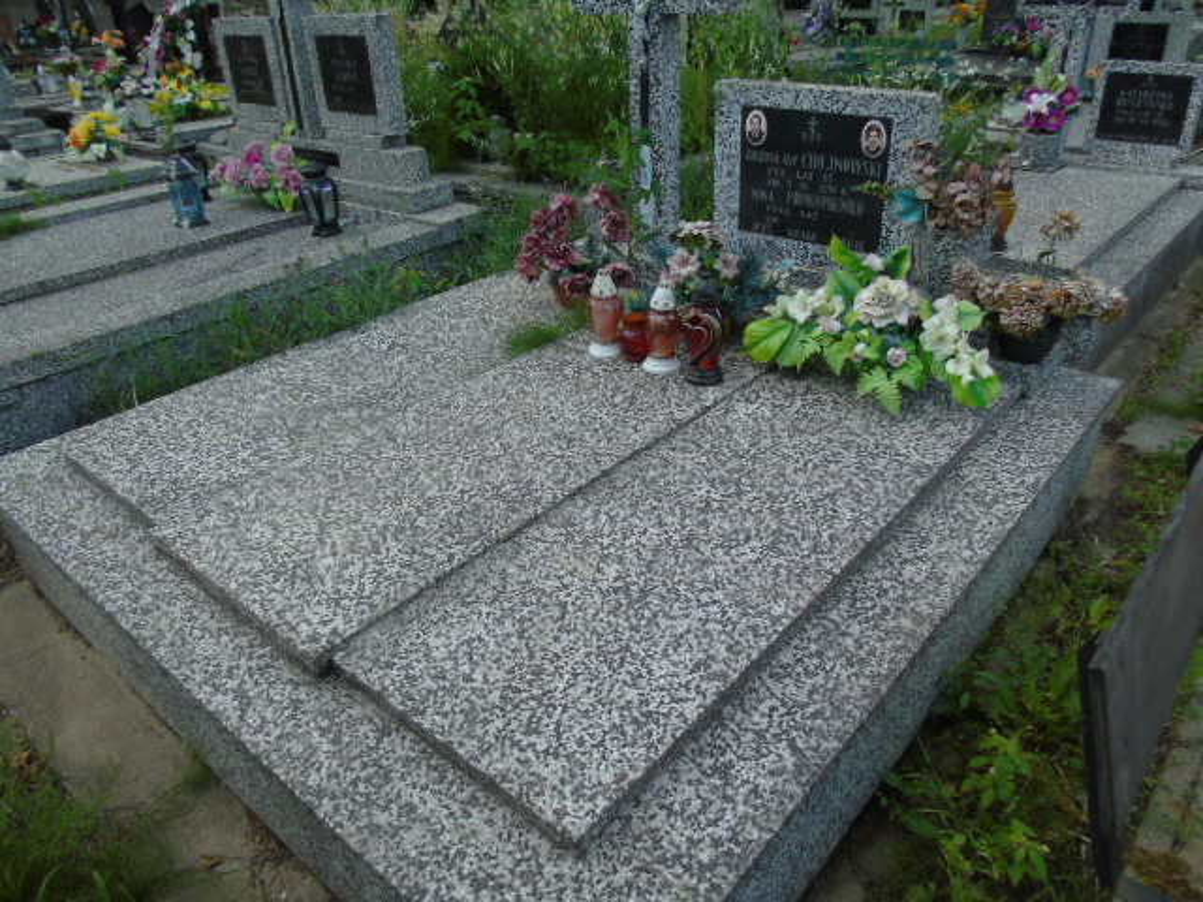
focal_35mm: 25
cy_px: 451
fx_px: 869
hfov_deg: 69.4
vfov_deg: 54.9
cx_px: 602
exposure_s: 1/250
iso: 80
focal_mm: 4.4
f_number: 3.4
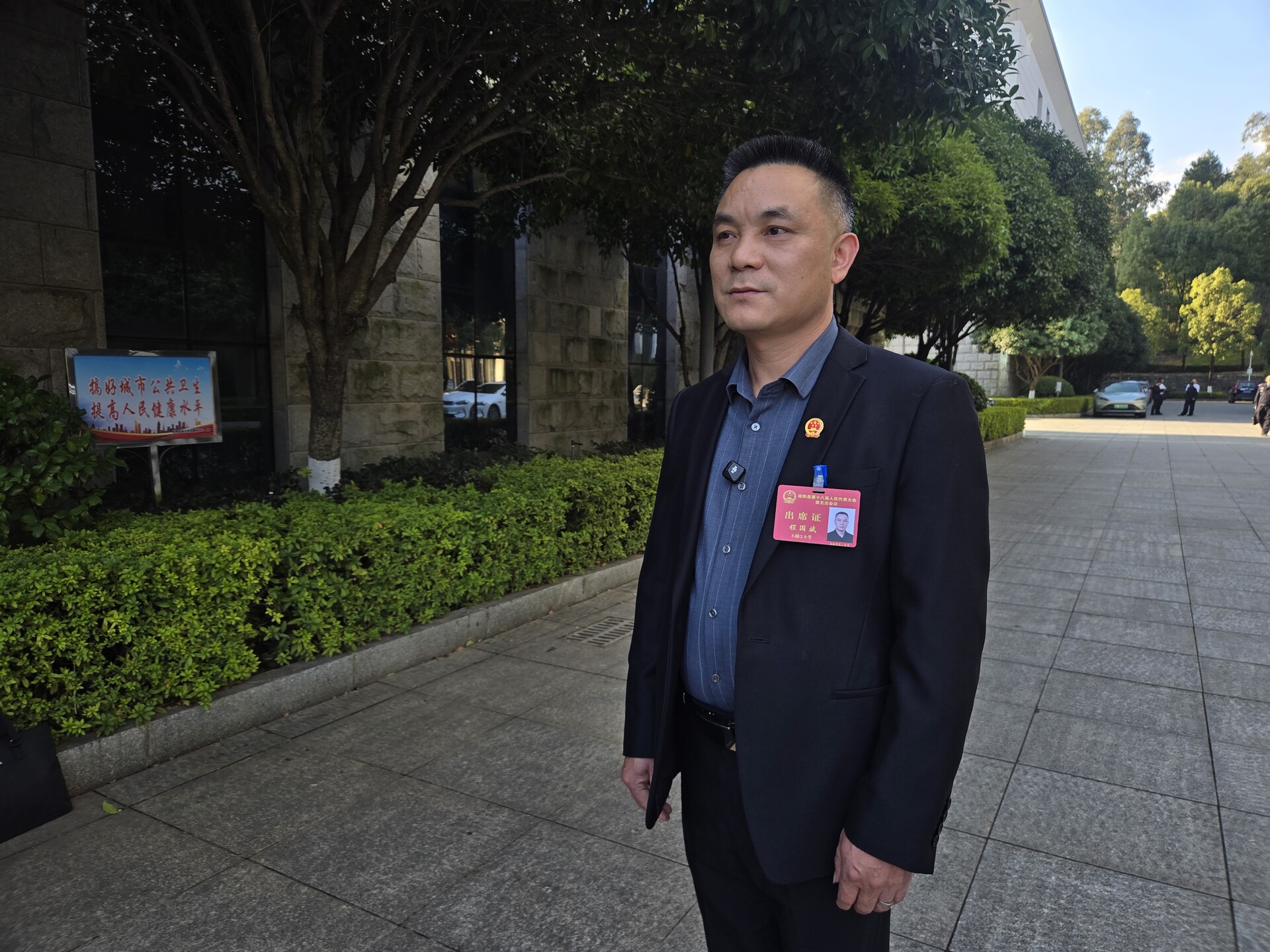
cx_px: 635
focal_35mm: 23
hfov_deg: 73.9
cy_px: 476
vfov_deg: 58.9
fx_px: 844
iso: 25
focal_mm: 5.4
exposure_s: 1/331
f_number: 1.8
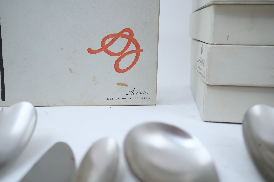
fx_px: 282
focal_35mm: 37
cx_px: 132
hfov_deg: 51.9
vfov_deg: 35.9
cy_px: 87
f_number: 7.1
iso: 640
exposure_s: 1/30
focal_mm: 35
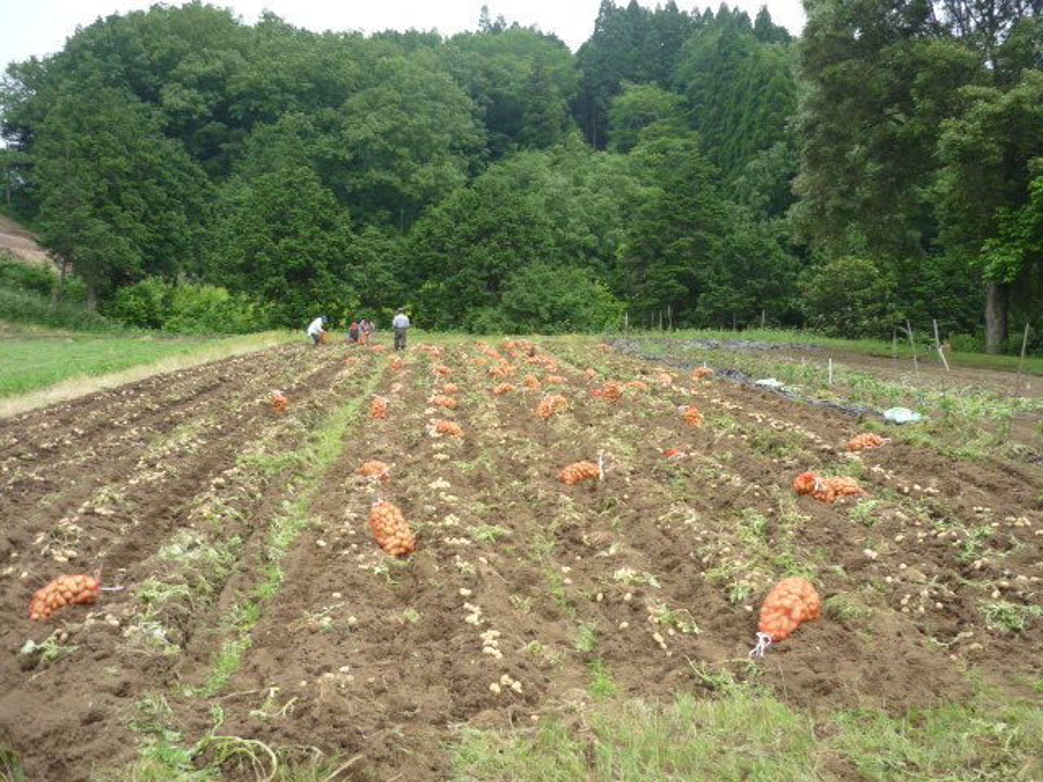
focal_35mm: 33
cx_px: 522
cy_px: 391
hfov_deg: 55.4
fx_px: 994
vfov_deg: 42.9
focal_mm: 5.5
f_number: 2.8
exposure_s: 1/400
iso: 100
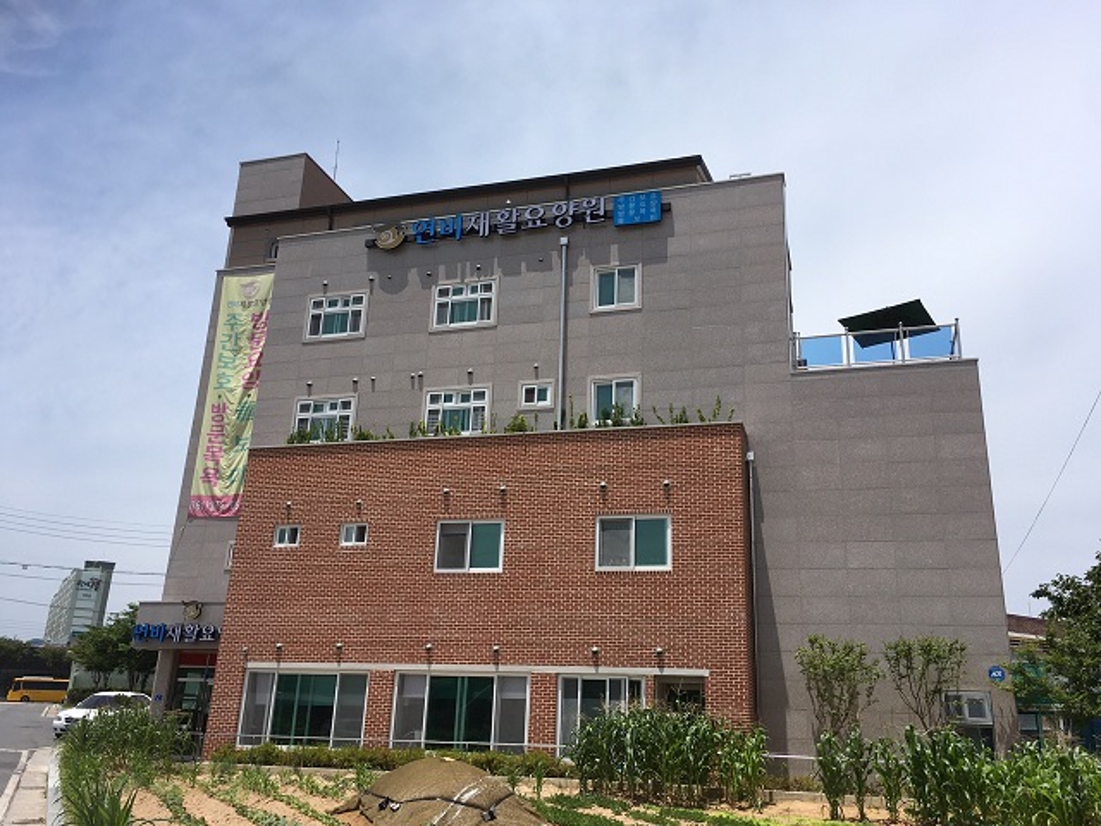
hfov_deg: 61.7
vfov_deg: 48.2
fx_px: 922
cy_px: 413
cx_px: 550
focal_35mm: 29
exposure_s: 1/2747
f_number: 2.2
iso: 25
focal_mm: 4.15
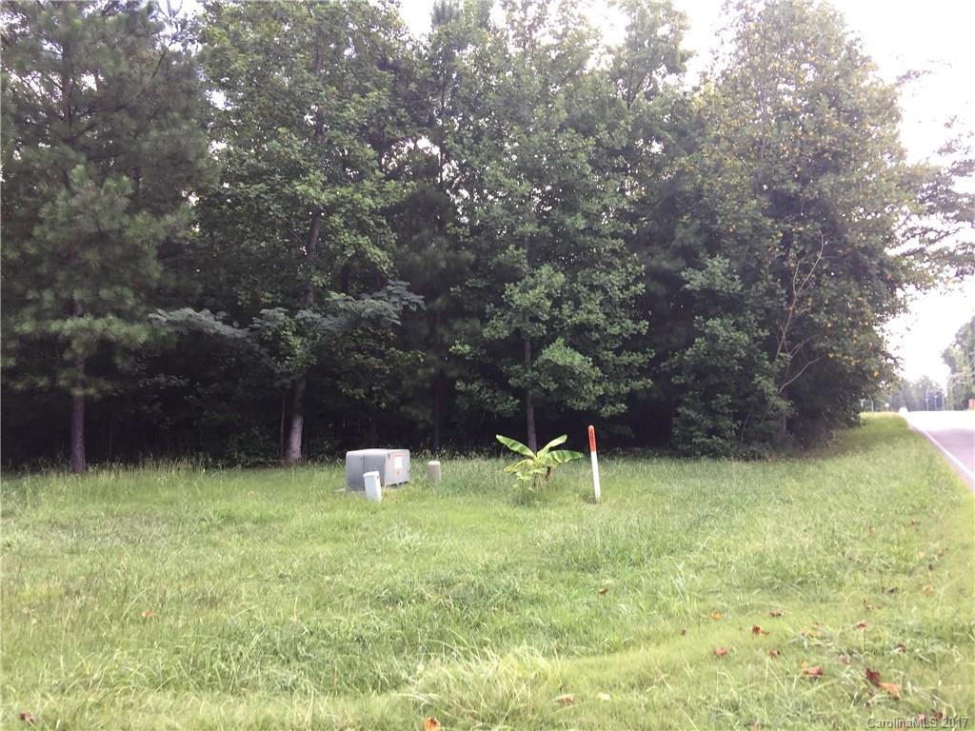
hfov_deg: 61.7
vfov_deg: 48.2
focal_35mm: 29
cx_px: 488
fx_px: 817
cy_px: 366
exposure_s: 1/120
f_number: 2.2
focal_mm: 4.15
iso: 40
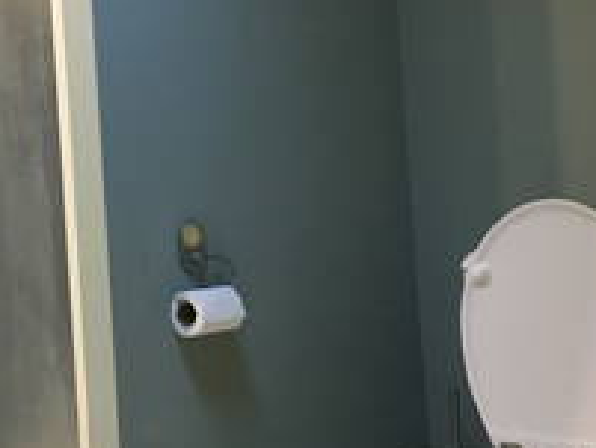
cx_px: 172
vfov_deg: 28.0
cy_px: 178
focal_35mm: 52
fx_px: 896
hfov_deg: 36.2
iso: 200
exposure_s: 1/33
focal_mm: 4.15
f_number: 2.2
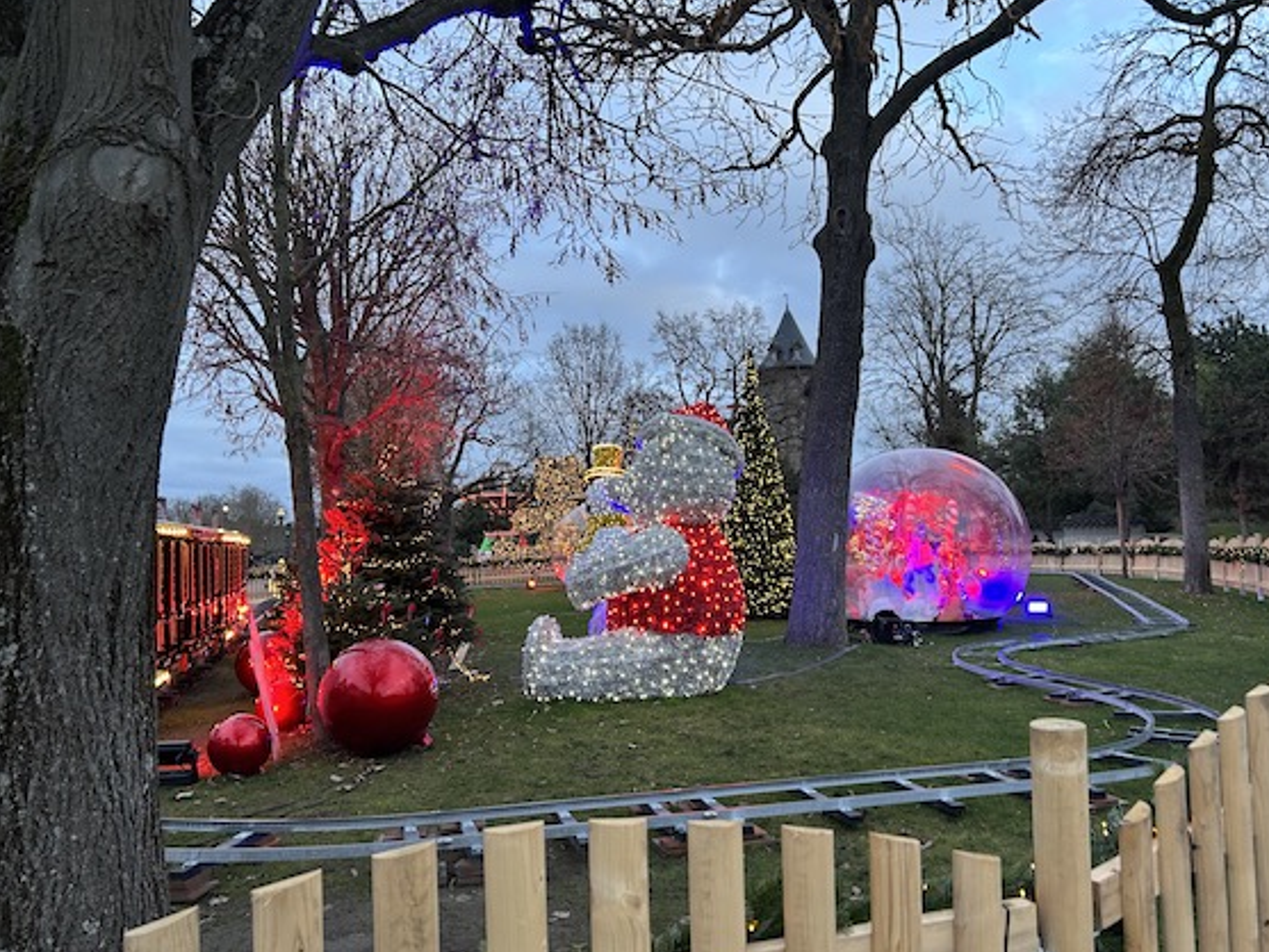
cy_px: 481
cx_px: 670
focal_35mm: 28
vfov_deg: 49.8
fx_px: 1027
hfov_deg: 63.4
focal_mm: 5.7
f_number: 1.5
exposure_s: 1/100
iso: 100
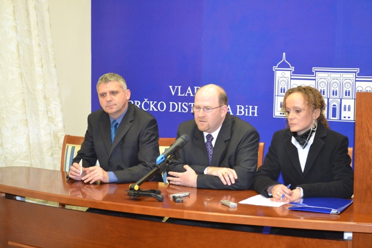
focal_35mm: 69
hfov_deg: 29.2
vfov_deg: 19.7
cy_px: 124
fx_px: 713
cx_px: 186
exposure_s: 1/60
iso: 2000
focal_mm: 46
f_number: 5.3
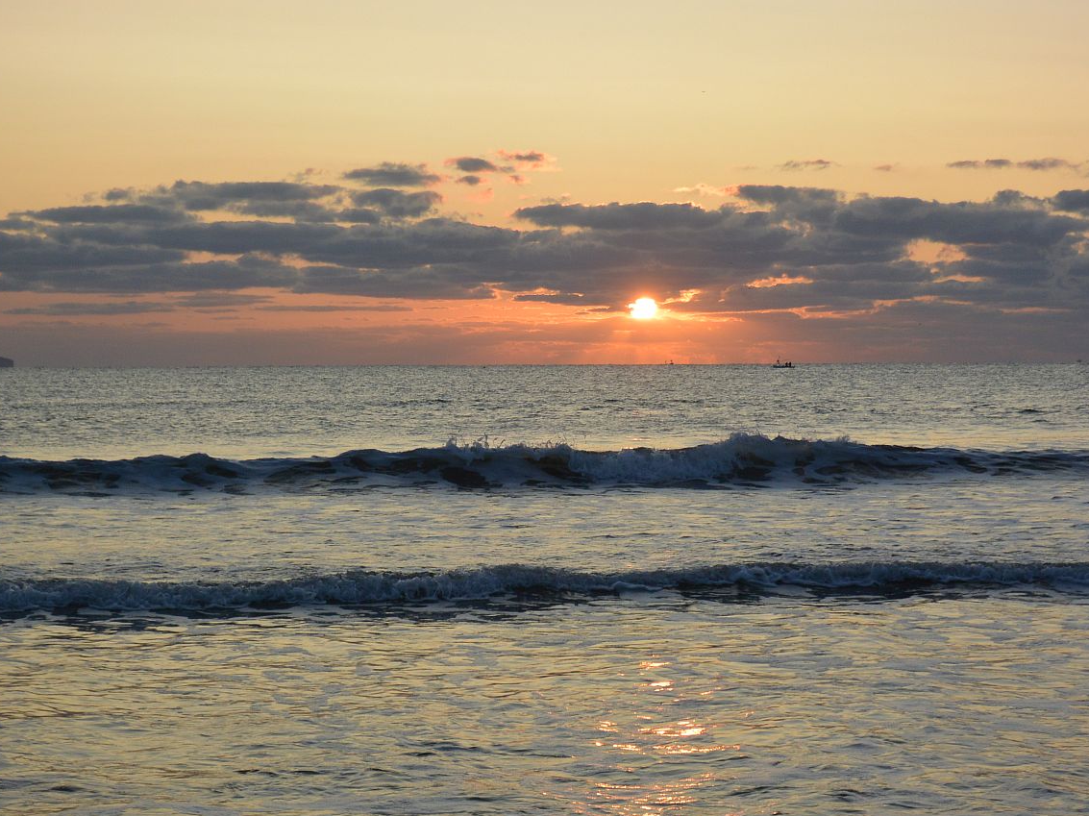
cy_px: 409
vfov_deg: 16.8
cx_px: 602
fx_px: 2768
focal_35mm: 88
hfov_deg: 22.3
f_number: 5.6
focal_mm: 30
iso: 160
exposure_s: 1/320
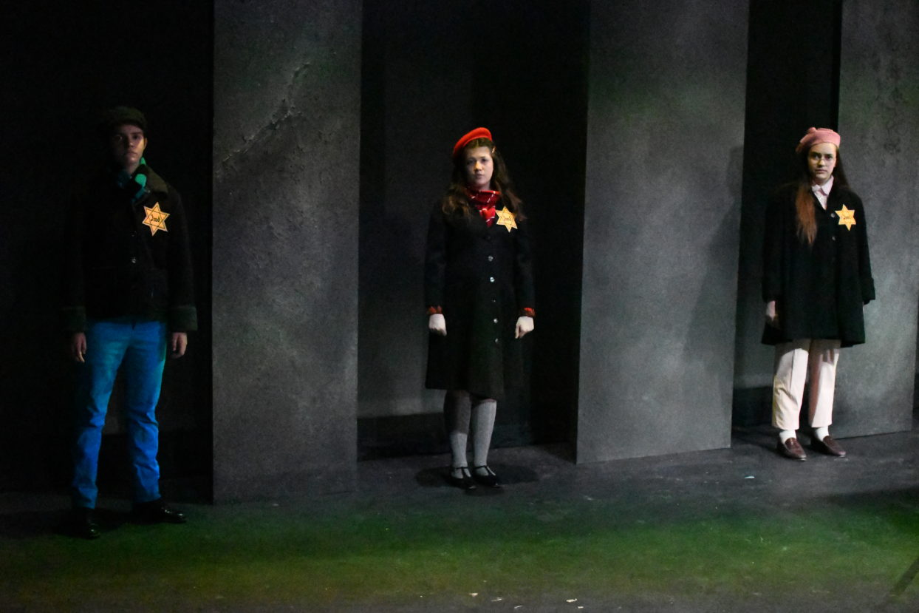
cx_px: 460
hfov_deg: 38.2
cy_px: 306
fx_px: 1327
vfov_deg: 26.0
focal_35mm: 52
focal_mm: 35
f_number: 2.5
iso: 51200
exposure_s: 1/5000
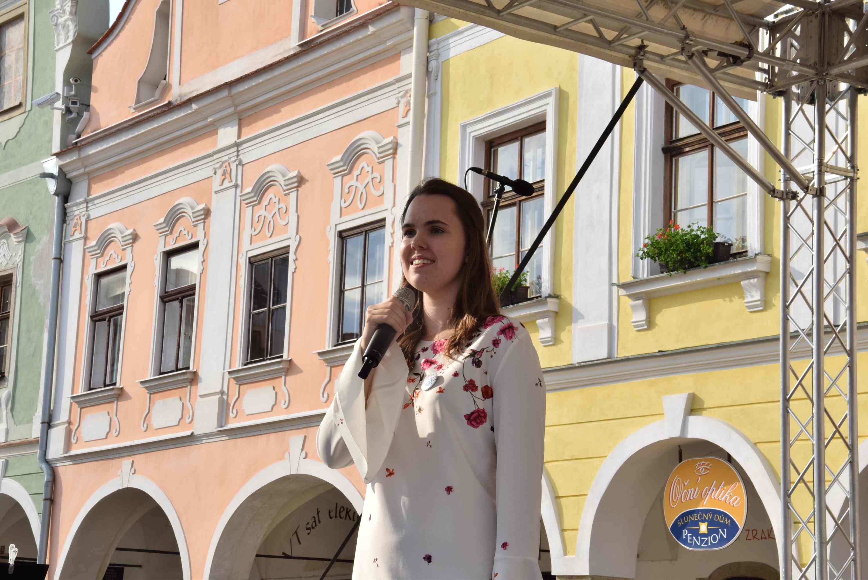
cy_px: 290
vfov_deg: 17.5
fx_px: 1882
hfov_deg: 26.0
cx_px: 434
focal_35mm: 78
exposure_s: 1/200
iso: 400
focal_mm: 52
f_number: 16
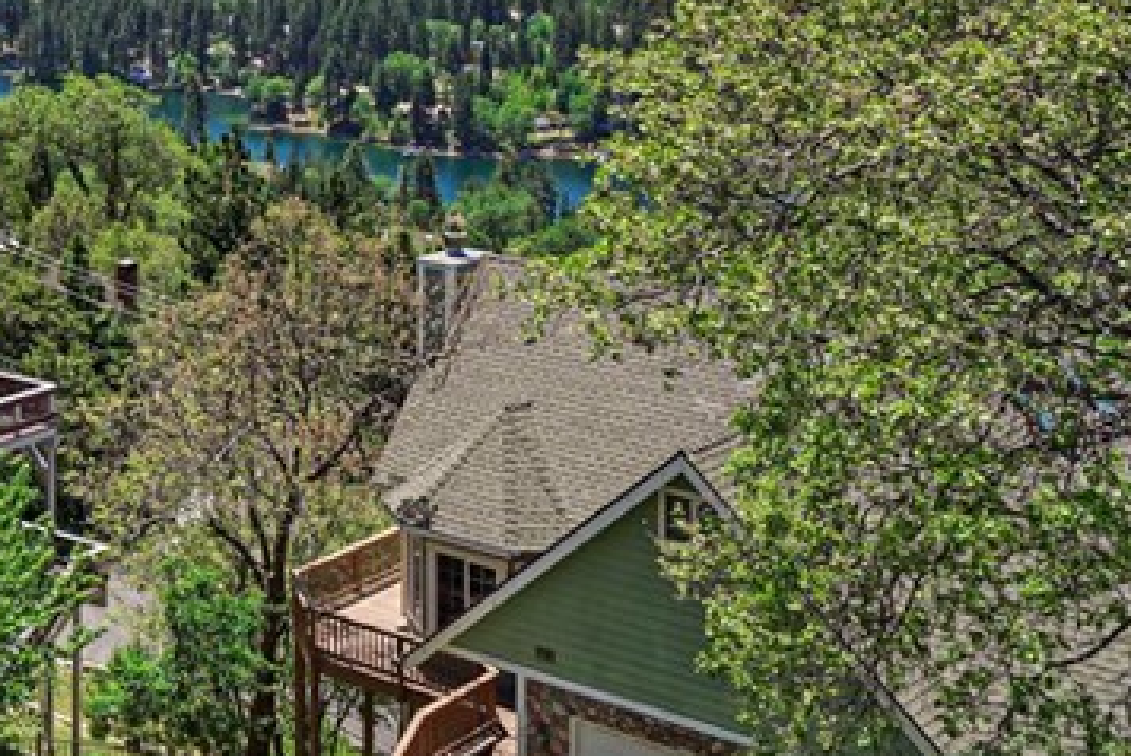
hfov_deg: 24.8
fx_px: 2169
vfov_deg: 18.7
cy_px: -145
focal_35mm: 69
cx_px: -394
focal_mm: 24
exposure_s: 1/500
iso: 100
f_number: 5.6
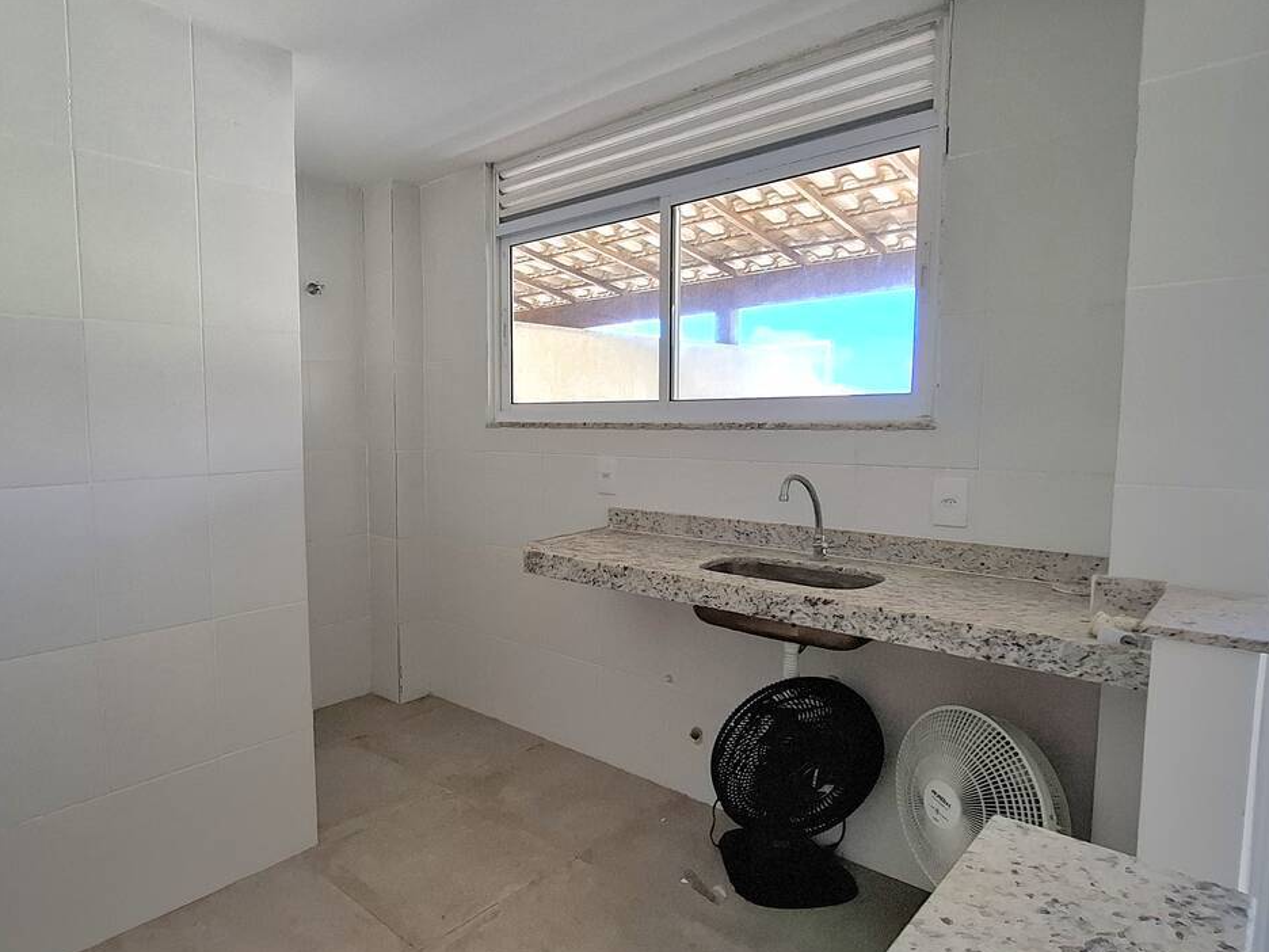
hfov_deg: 80.2
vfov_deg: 66.0
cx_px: 475
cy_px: 487
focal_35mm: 20
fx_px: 733
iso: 40
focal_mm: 1.74
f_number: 2.2
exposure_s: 1/120
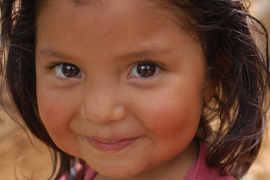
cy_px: 90
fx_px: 562
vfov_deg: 18.2
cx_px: 135
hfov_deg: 27.0
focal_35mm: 75
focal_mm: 50
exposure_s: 1/125
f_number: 5.6
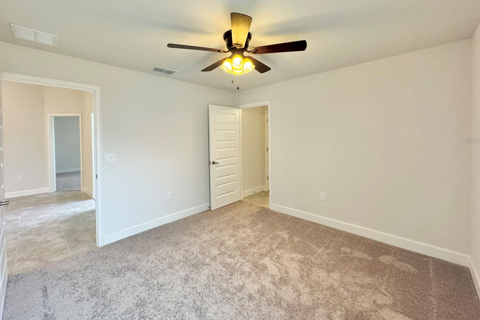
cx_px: 242
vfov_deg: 77.0
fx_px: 200
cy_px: 140
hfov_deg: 100.4
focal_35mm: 15
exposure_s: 1/120
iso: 250
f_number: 2.2
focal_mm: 2.22
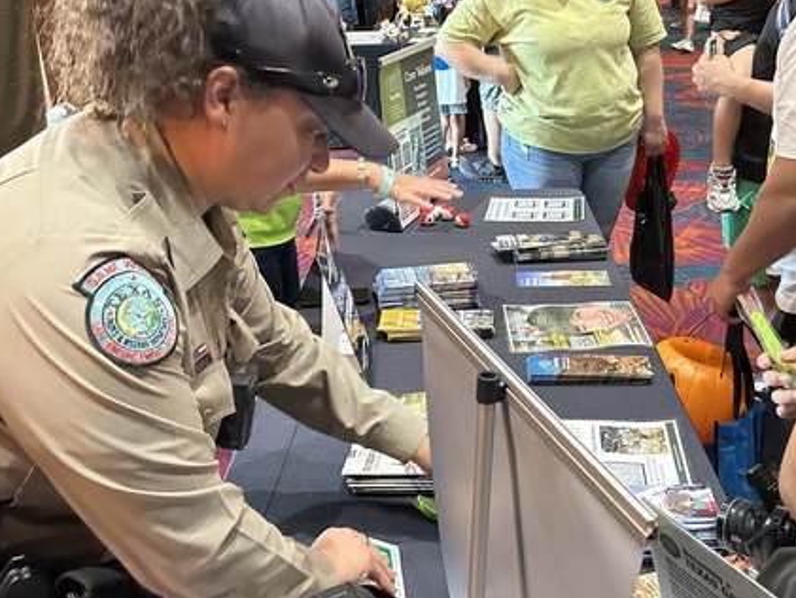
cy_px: 261
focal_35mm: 39
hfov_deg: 47.6
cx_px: 471
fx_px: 897
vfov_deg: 36.8
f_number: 1.5
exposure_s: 1/40
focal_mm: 5.7
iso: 500
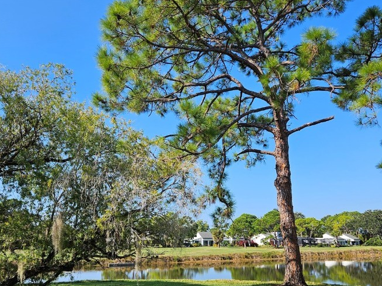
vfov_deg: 39.5
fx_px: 397
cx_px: 178
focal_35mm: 36
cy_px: 170
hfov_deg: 51.3
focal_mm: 5.4
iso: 25
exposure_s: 1/1628
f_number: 1.8
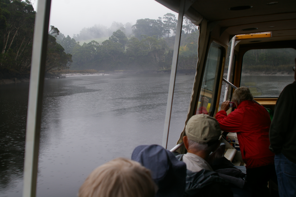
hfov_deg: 46.4
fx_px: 345
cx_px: 148
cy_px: 98
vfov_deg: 31.8
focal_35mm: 42
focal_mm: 28
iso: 200
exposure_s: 1/90
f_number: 5.6
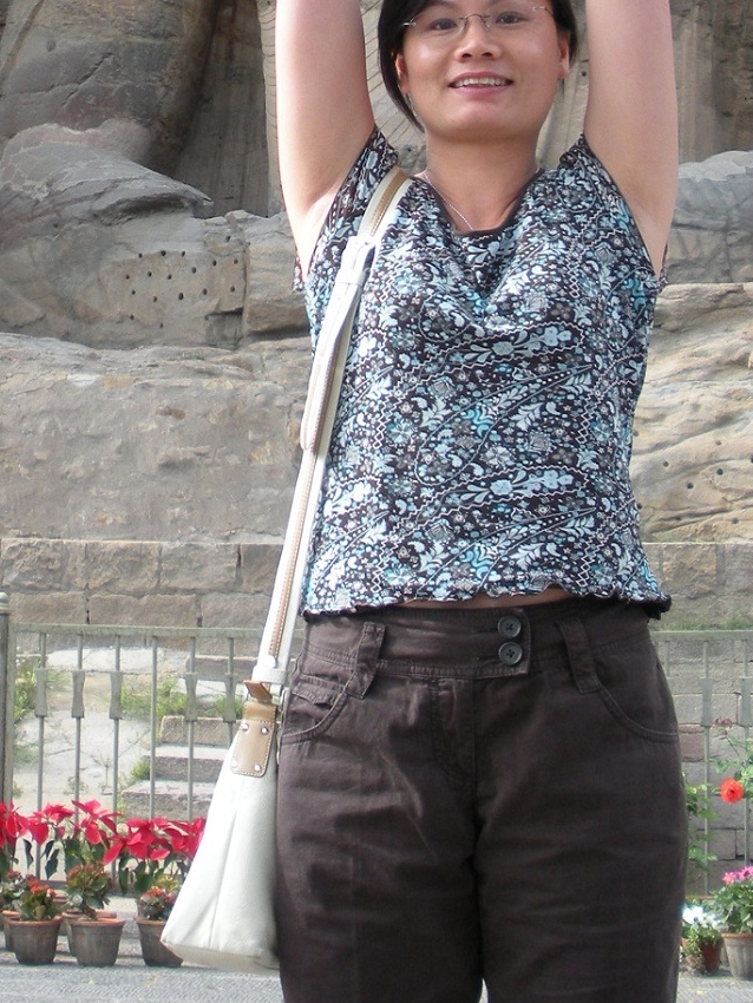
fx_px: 2290
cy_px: 168
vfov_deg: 24.2
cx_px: 133
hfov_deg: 18.5
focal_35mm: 79
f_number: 3.5
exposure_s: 1/140
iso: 64
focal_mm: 6.3
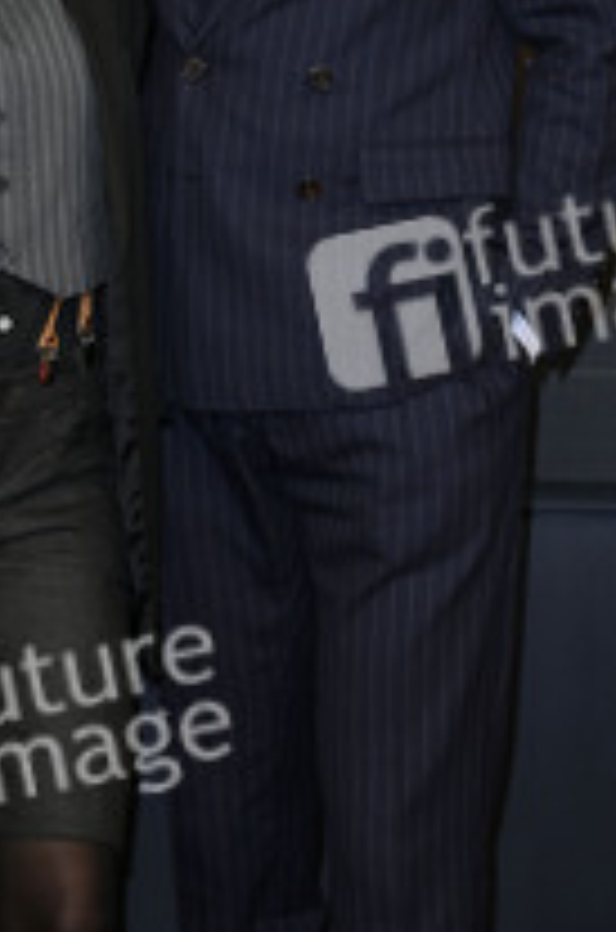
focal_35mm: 178
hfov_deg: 7.7
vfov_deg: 11.5
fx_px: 4591
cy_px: 59
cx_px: 130
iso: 400
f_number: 5.6
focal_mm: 92
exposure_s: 1/250
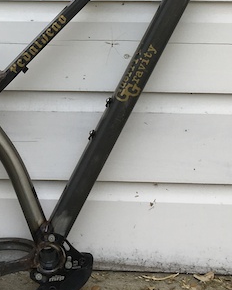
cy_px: -1
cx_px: 36
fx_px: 669
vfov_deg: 23.4
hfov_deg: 19.4
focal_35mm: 78
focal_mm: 4.15
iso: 25
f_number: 2.2
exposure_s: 1/172
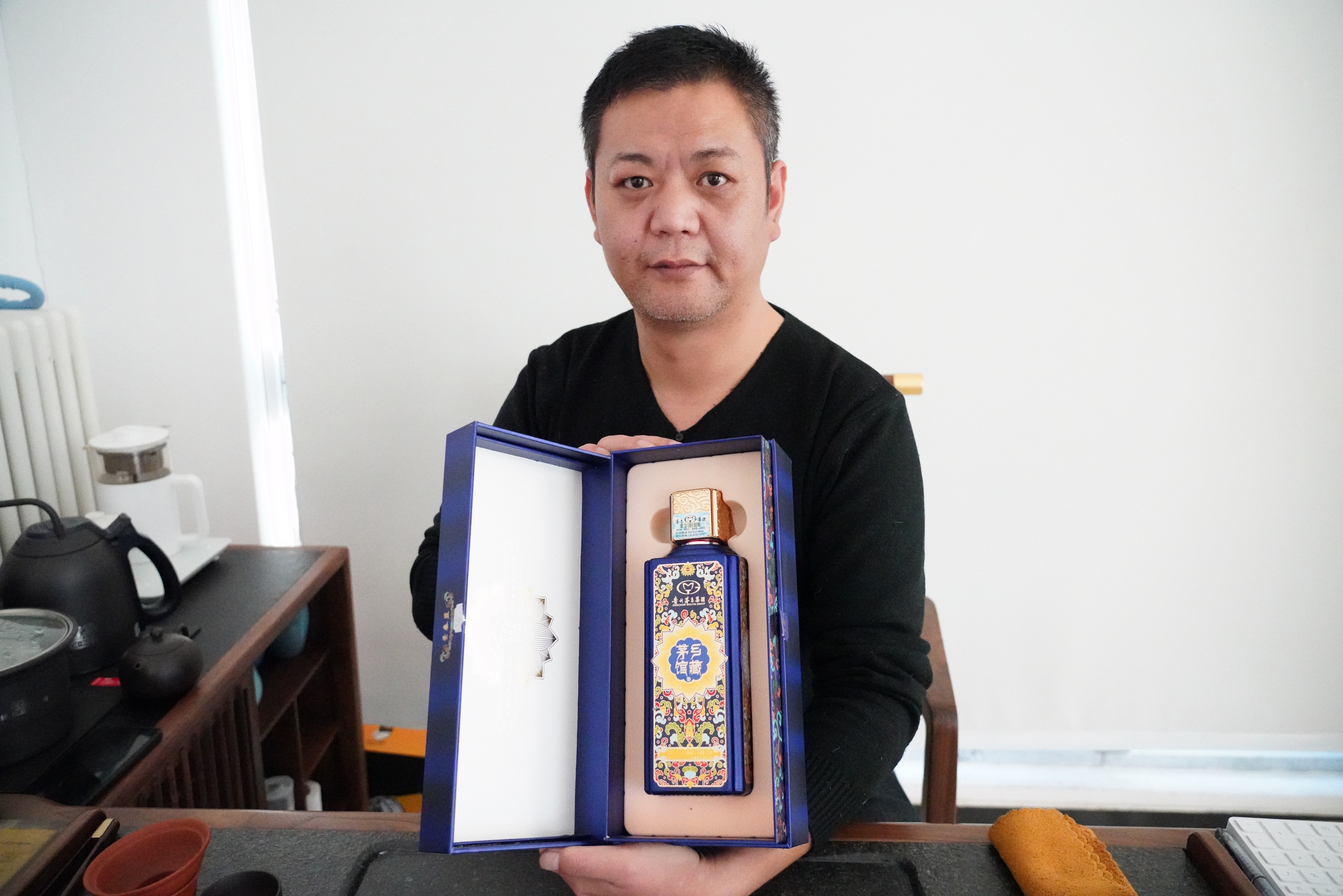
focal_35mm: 26
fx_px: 970
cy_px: 448
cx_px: 672
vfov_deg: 49.6
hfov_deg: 69.4
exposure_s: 1/2500
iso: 32000
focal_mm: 26
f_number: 4
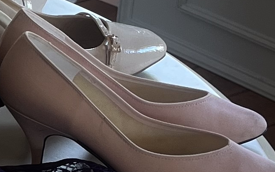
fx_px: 1289
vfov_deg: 7.5
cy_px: -54
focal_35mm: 172
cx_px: -343
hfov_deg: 10.7
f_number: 1.6
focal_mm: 5.1
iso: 32
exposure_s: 1/120
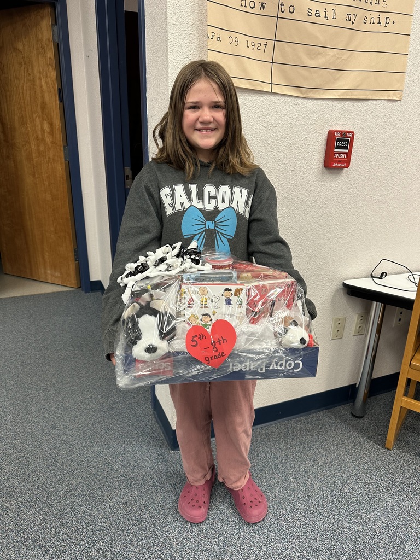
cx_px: 210
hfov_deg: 56.8
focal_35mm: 24
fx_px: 388
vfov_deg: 71.6
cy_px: 280
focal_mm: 6.86
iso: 160
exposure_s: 1/60
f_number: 1.78
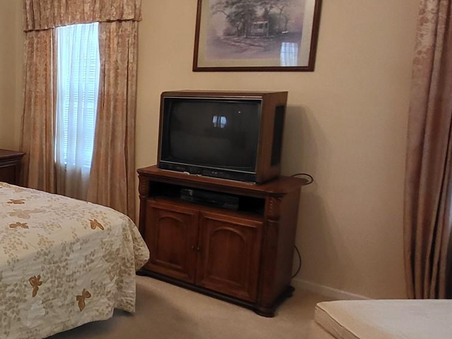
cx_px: -37
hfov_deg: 42.3
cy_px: 145
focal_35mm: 35
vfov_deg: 40.6
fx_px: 457
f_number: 2.2
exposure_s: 1/60
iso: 160
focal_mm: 1.74
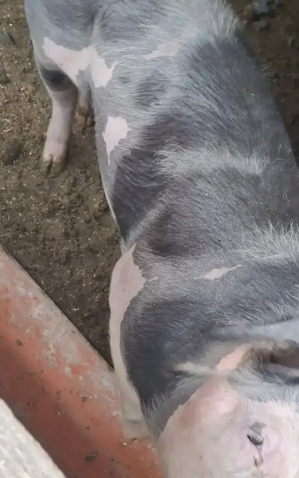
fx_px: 574
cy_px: 271
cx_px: 272
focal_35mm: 44
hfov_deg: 28.1
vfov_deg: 45.2
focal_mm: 4.69
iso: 50
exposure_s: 1/100
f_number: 1.8
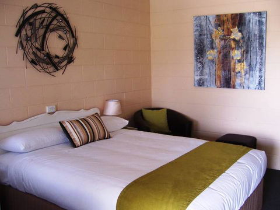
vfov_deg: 39.7
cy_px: 105
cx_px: 140
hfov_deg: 51.4
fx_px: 291
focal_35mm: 36
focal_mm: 6.2
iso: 160
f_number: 2.8
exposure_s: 1/25
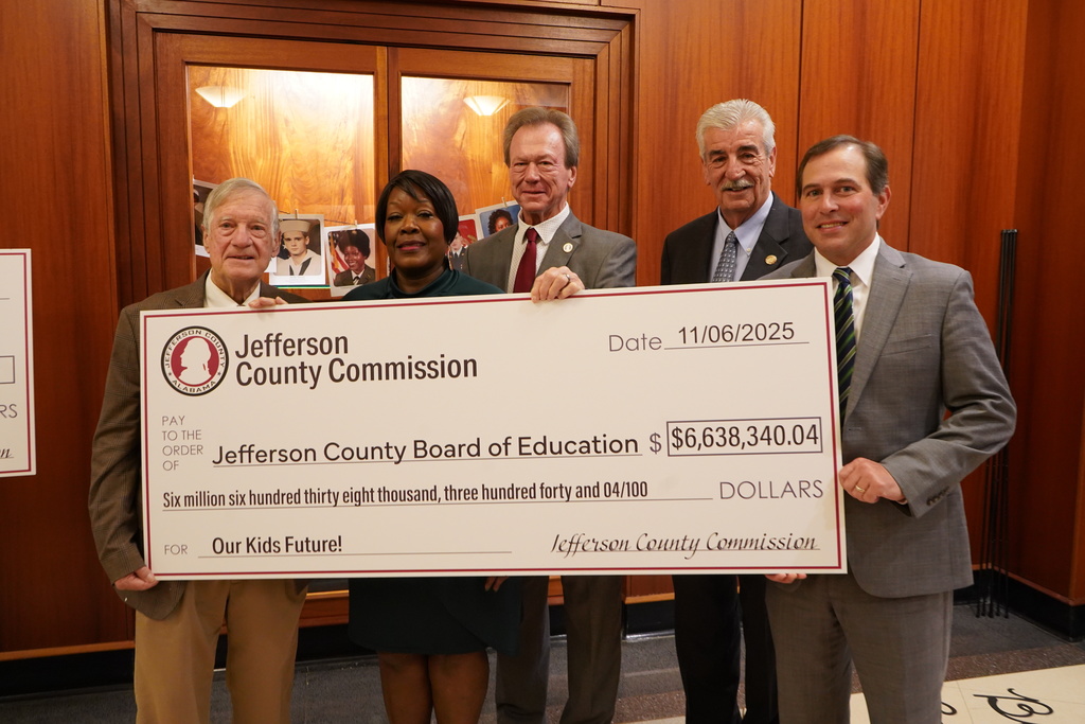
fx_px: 844
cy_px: 362
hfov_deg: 65.5
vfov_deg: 46.4
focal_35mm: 28
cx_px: 542
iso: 4000
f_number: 7.1
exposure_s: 1/30
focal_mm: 28
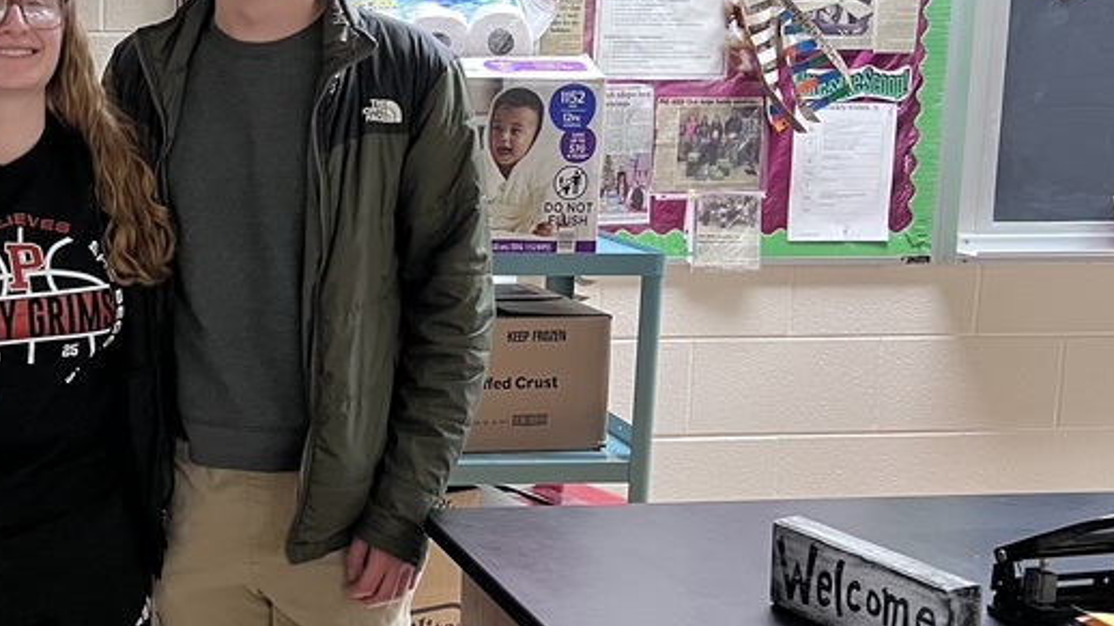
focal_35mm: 56
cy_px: 247
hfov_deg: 35.3
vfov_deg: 21.4
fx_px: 1654
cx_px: 140
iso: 200
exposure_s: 1/60
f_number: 1.5
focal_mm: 5.7
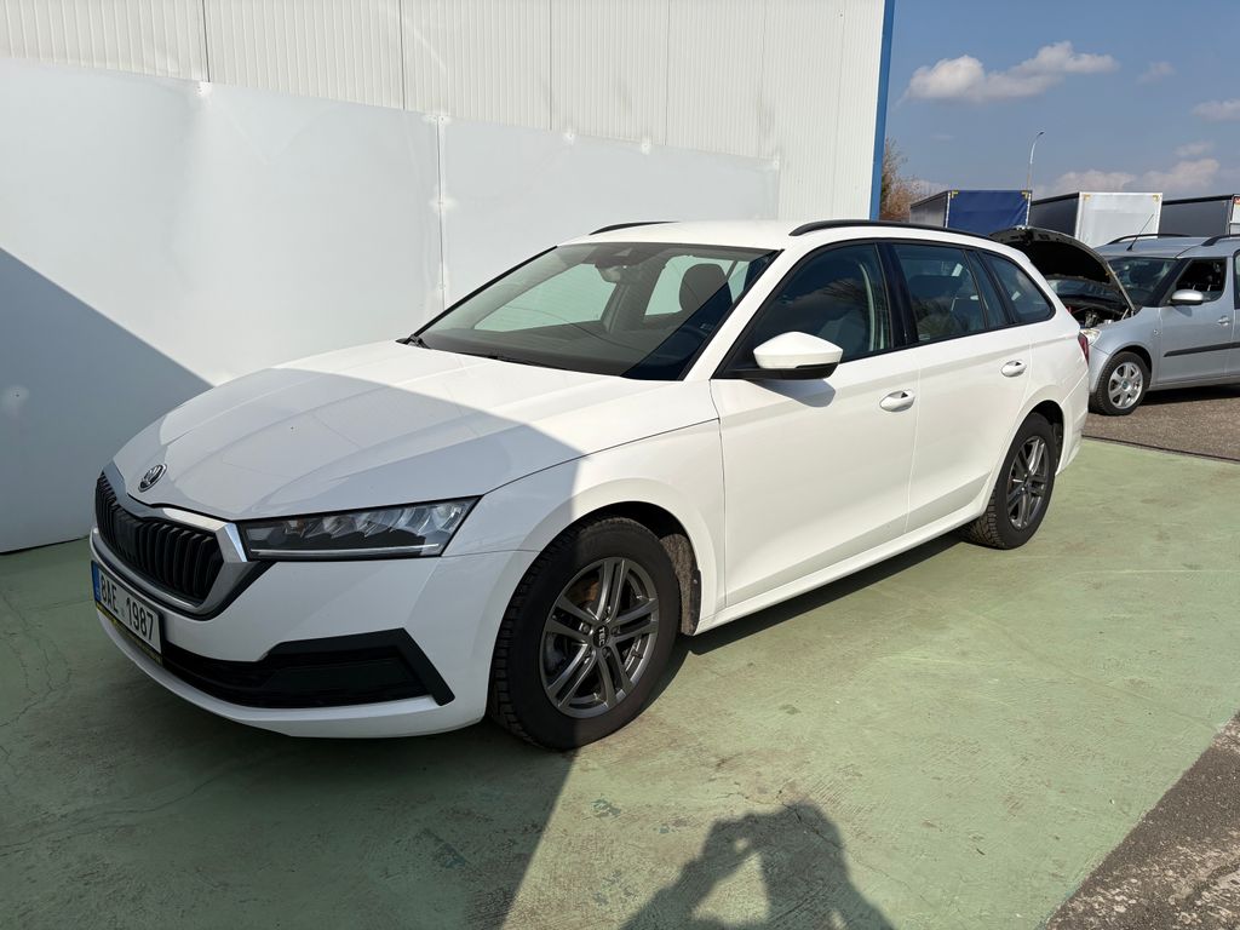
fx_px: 931
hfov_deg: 67.3
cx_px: 620
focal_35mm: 26
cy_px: 465
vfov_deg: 53.1
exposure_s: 1/8850
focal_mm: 5.96
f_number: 1.6
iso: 50
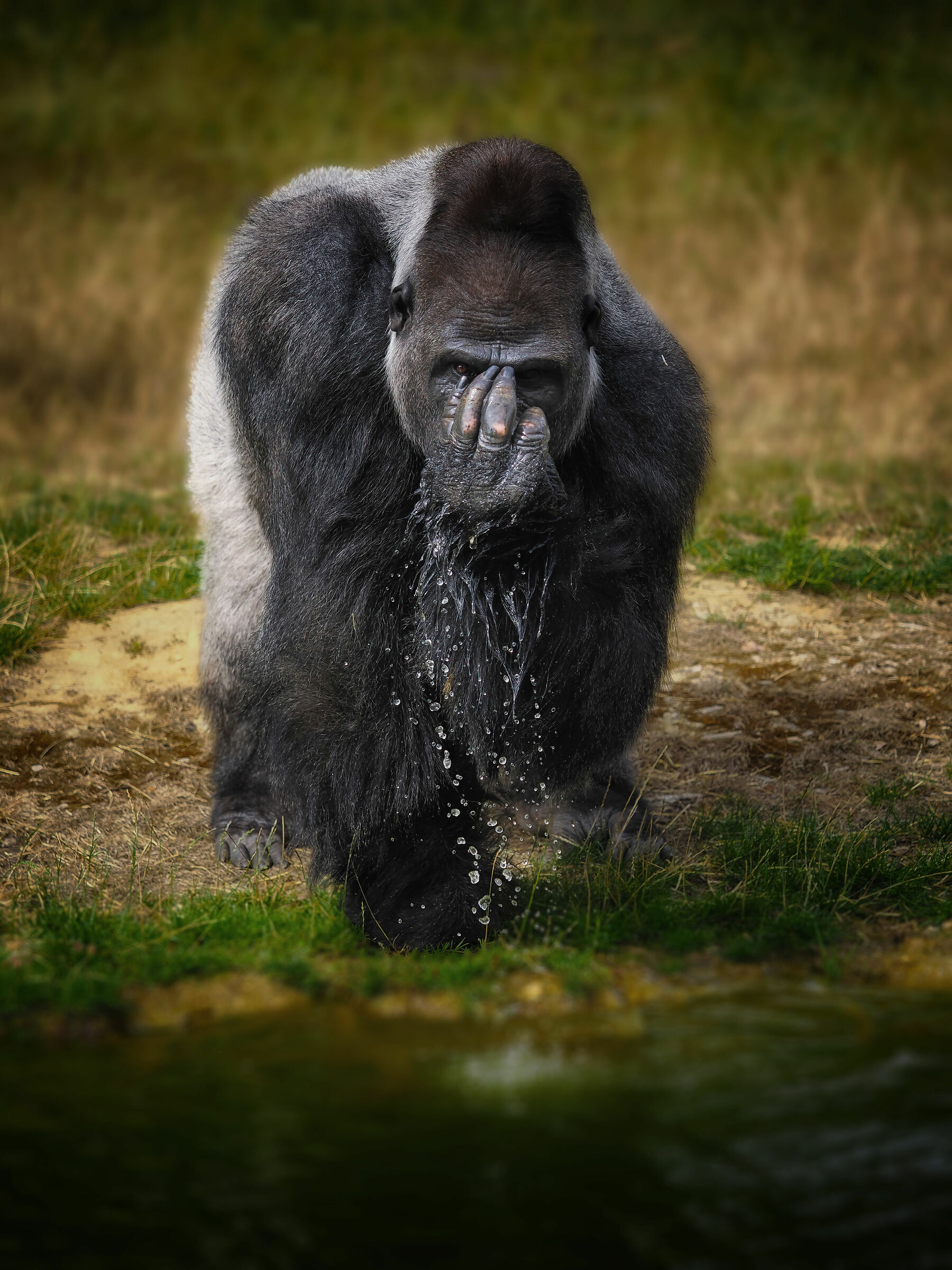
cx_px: 476
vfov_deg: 9.9
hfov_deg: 7.4
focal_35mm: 200
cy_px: 635
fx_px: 7334
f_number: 2.8
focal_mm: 100
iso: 320
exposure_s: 1/3200
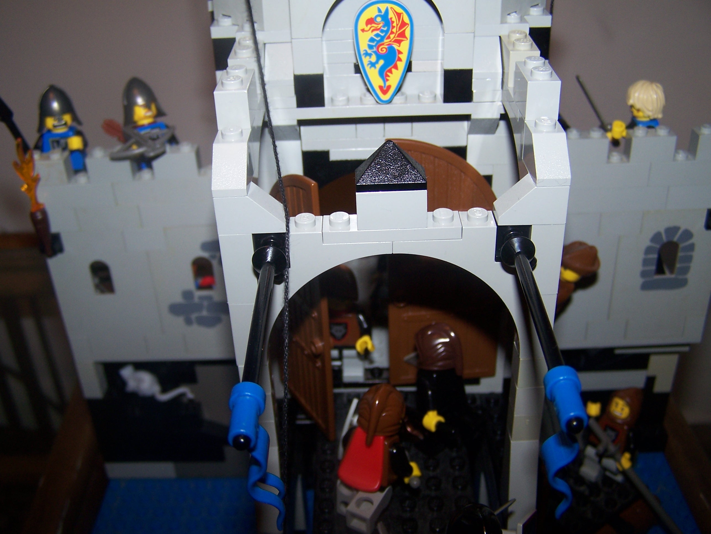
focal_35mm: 38
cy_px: 267
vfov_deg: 37.7
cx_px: 356
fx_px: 781
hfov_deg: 49.0
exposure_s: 1/60
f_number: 2.8
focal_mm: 6.3
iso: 80
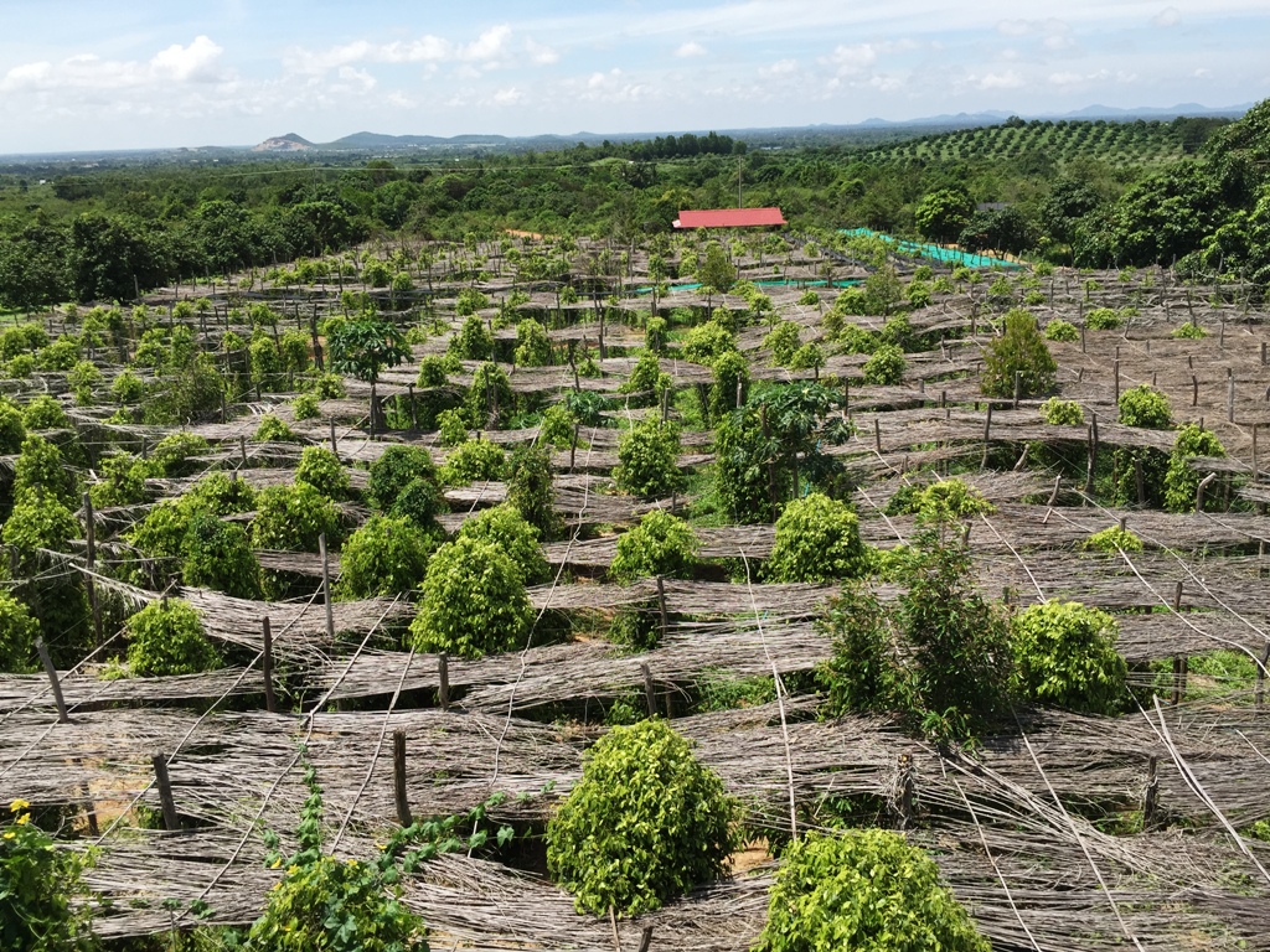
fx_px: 1064
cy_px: 476
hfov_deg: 61.7
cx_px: 635
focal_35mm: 29
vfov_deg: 48.2
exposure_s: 1/1721
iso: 32
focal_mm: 4.15
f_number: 2.2
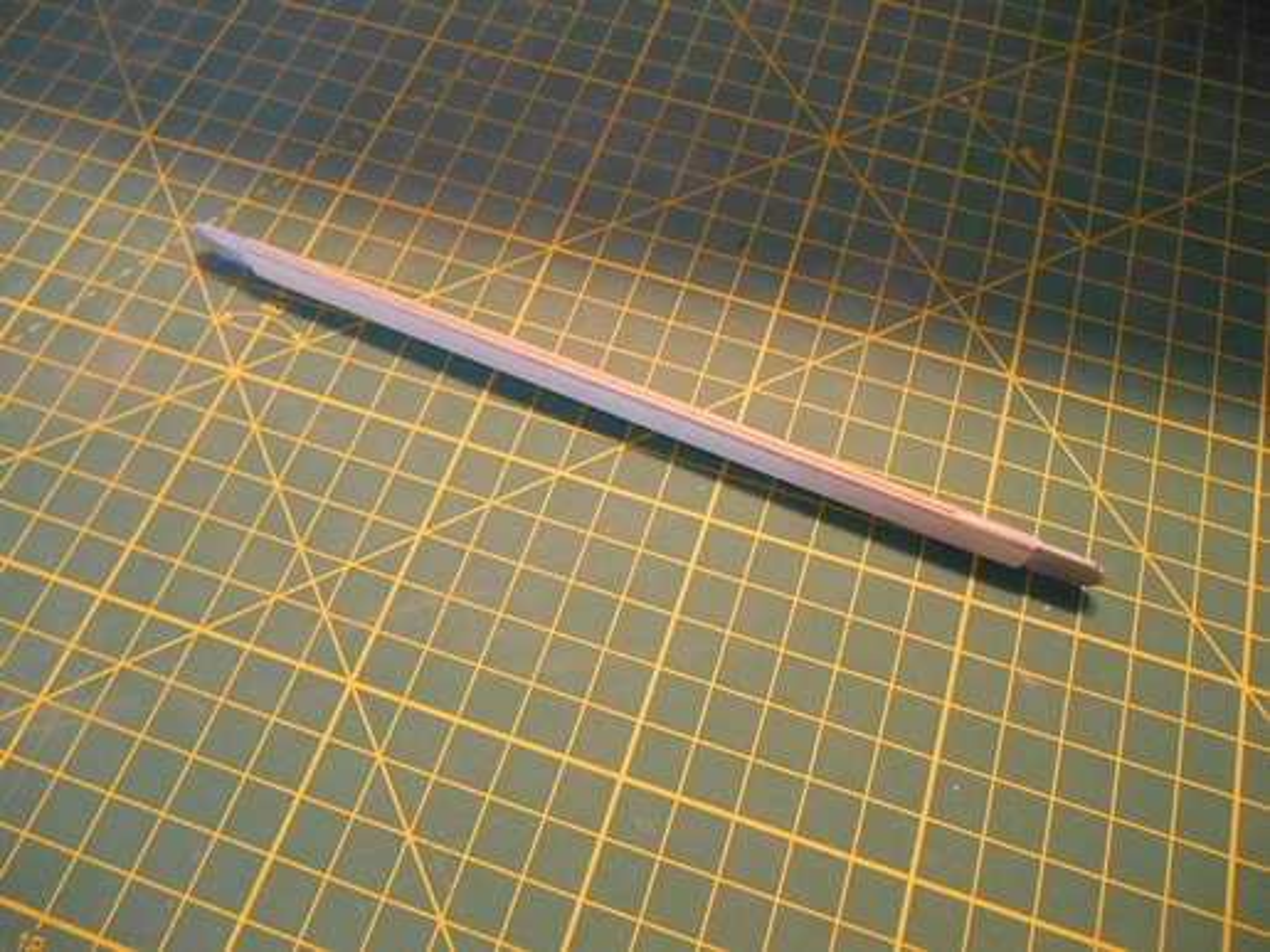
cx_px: 635
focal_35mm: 26
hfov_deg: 67.3
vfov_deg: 53.0
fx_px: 954
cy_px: 476
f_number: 3.4
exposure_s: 1/30
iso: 800
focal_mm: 4.7
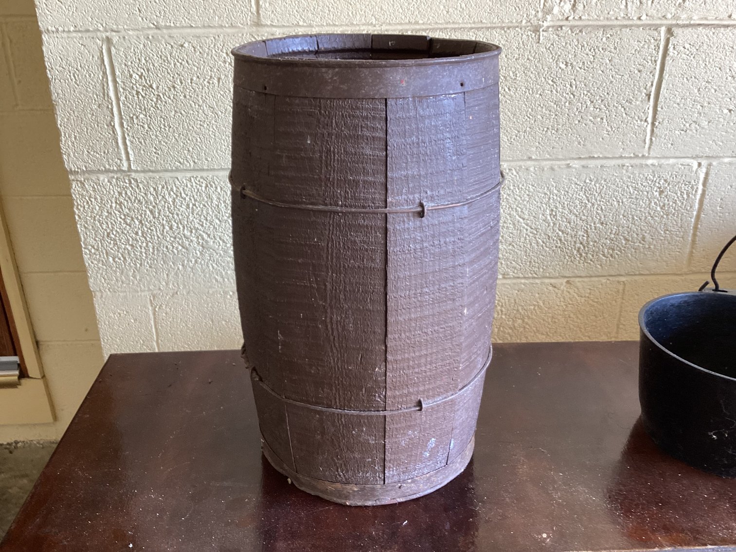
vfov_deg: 45.4
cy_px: 276
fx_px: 659
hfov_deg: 58.3
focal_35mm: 31
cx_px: 368
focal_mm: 3.3
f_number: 2.4
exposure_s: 1/60
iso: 50
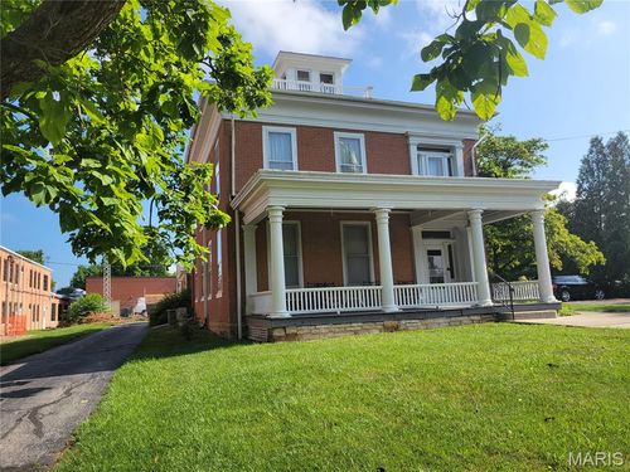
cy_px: 236
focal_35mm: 26
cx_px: 315
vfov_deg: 53.1
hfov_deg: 67.3
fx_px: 473
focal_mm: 5.4
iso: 40
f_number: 1.8
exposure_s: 1/1869
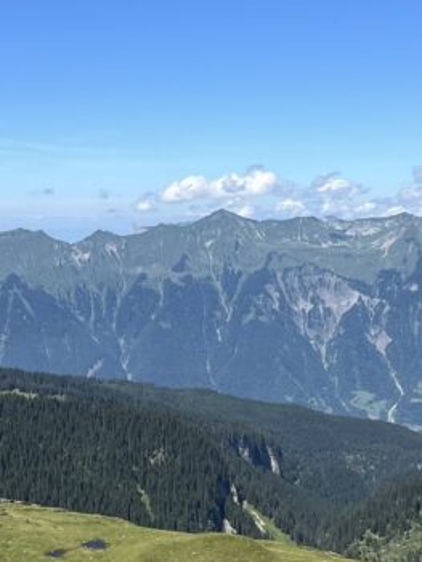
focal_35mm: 76
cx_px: 180
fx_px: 1234
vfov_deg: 25.6
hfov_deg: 19.4
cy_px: 294
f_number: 1.5
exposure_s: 1/4115
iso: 50
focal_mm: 5.7
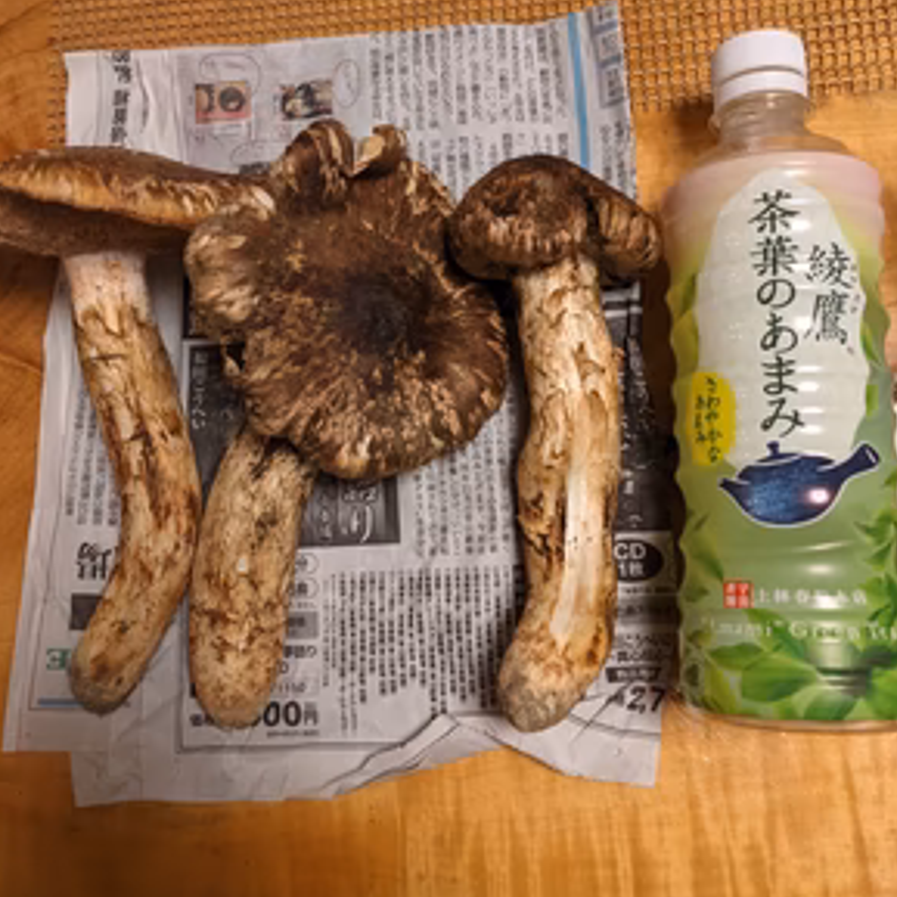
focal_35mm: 33
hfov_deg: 49.7
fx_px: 967
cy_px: 360
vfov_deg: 49.4
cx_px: 438
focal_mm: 4.38
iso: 77
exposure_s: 1/24
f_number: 1.73
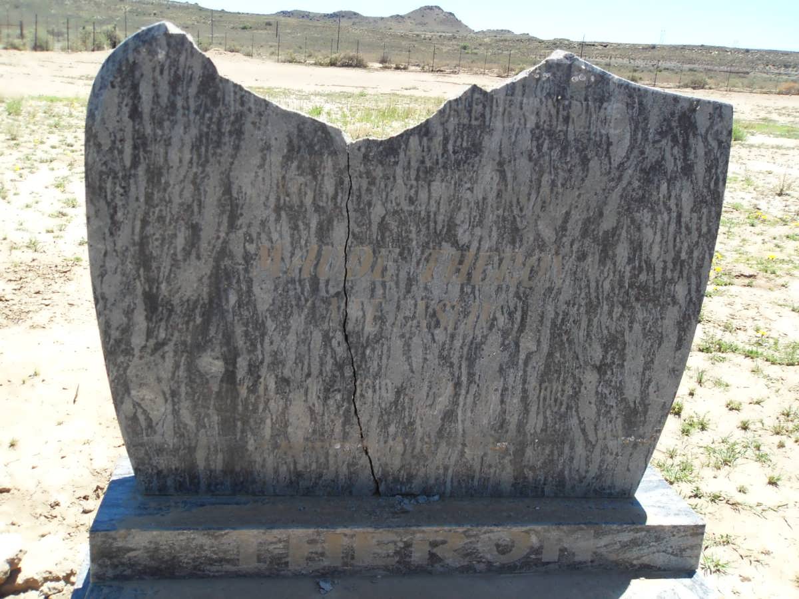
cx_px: 400
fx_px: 808
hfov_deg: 52.6
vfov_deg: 40.7
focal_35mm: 35
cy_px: 300
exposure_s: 1/90
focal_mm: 6.3
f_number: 8.2
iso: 80
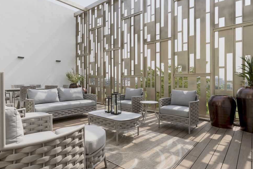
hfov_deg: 82.5
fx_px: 144
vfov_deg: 60.6
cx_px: 122
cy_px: 82
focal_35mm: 21
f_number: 13
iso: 400
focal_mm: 13
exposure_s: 1/100
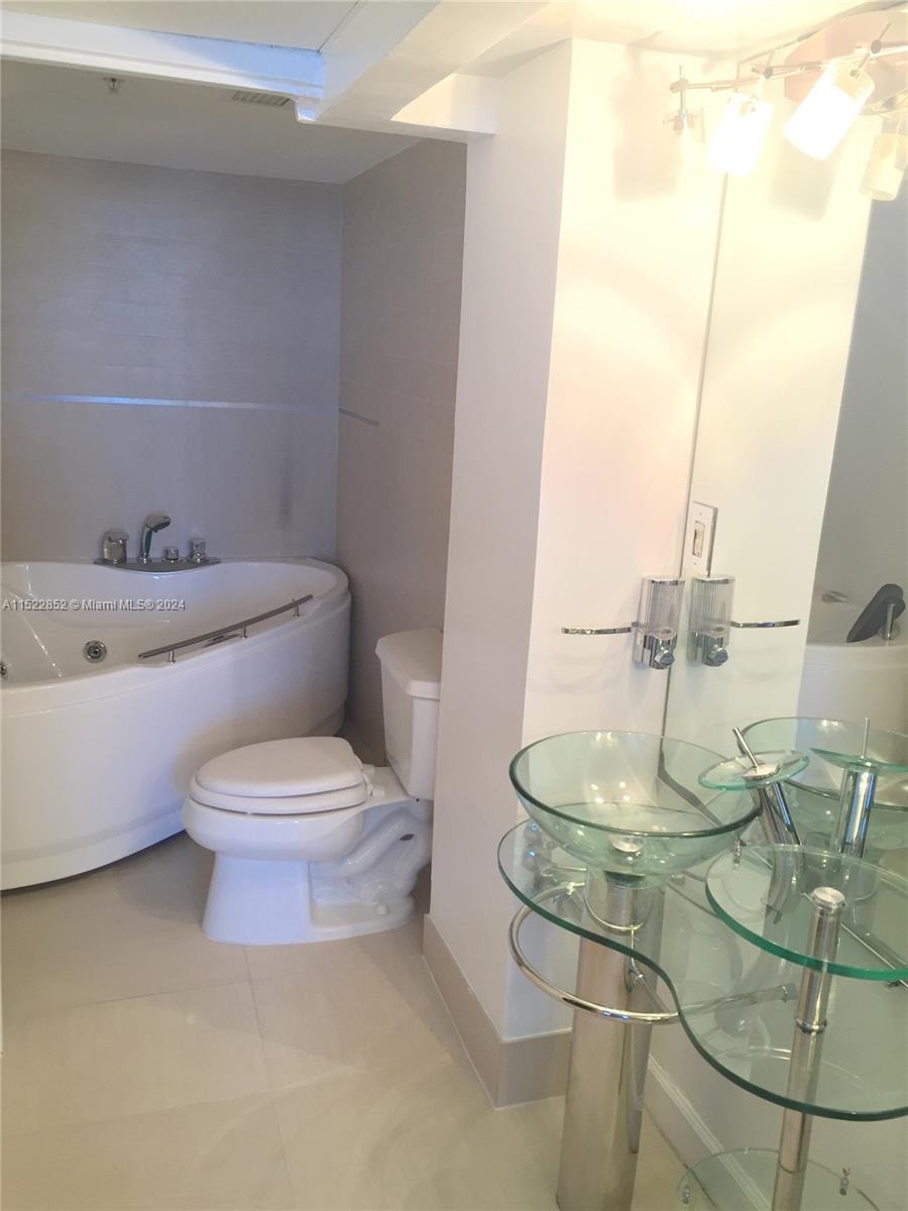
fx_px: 1014
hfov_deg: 48.2
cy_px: 606
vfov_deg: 61.7
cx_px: 454
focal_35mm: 29
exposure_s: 1/30
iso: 160
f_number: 2.2
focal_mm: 4.15
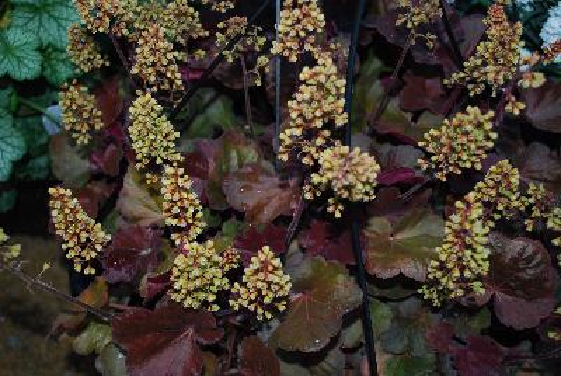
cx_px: 280
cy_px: 188
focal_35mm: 39
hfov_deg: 49.5
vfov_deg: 34.3
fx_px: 609
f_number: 4.5
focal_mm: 26
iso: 100
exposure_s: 1/125
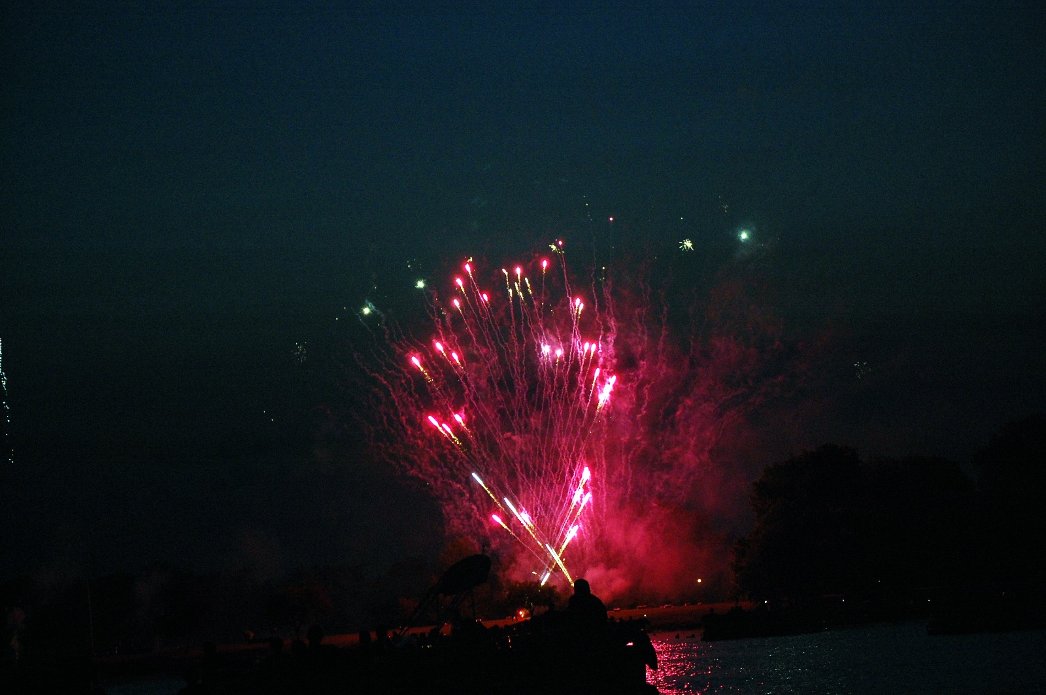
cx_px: 523
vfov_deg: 12.1
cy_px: 348
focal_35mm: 112
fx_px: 3265
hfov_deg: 18.2
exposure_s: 1/40
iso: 800
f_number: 4.2
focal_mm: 75
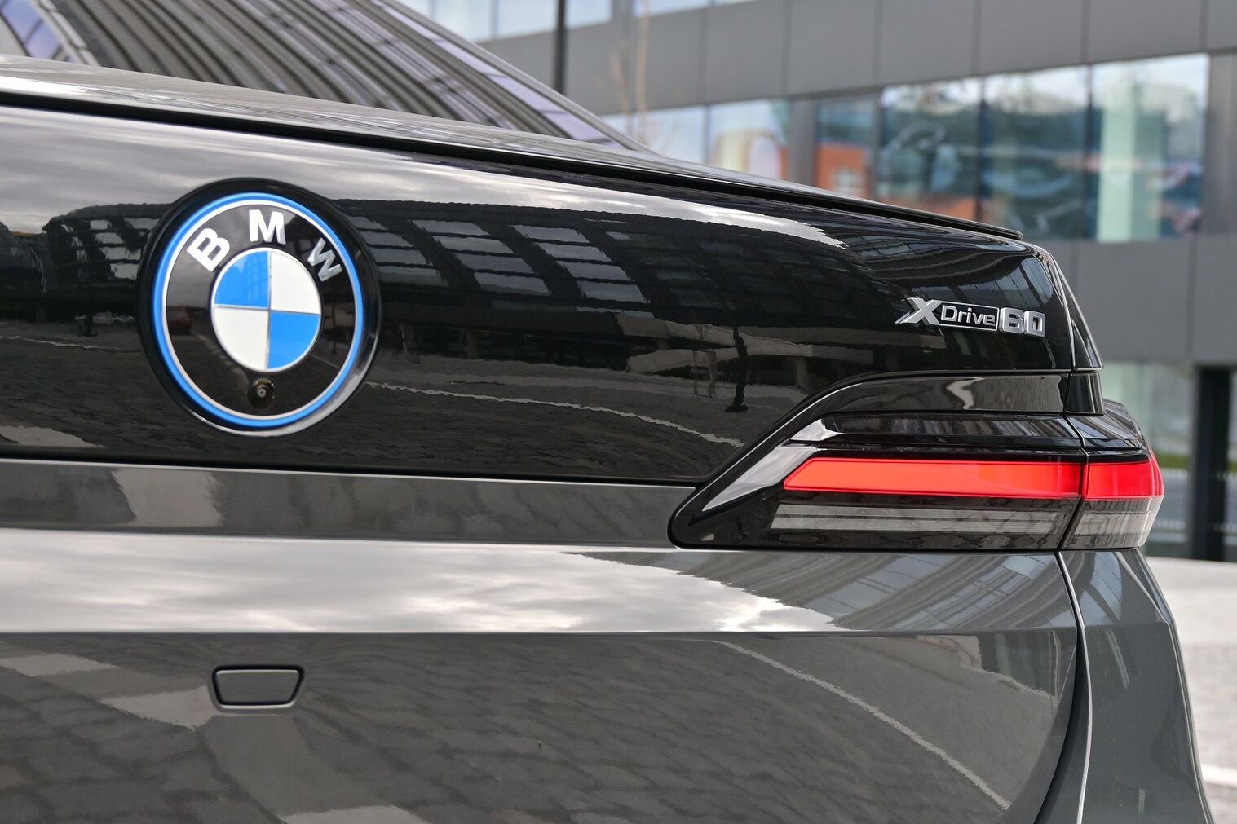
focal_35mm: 82
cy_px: 499
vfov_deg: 16.7
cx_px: 678
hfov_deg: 24.9
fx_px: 2804
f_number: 6
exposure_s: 1/100
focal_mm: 43
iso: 100
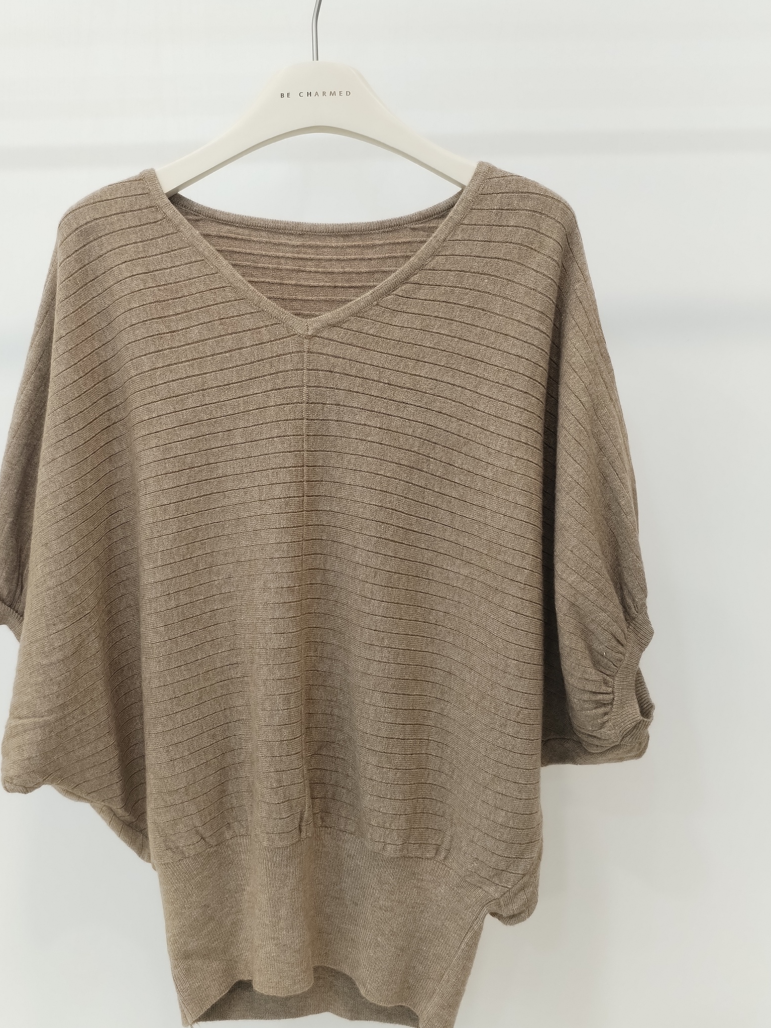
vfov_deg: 53.9
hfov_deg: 41.7
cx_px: 326
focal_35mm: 34
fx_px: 1010
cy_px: 465
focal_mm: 4.75
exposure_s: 1/60
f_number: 1.8
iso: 485
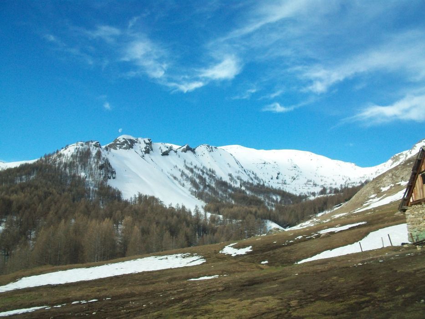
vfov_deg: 41.8
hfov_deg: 54.0
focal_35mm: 34
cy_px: 160
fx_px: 417
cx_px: 212
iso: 80
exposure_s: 1/250
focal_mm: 5.7
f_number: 5.5
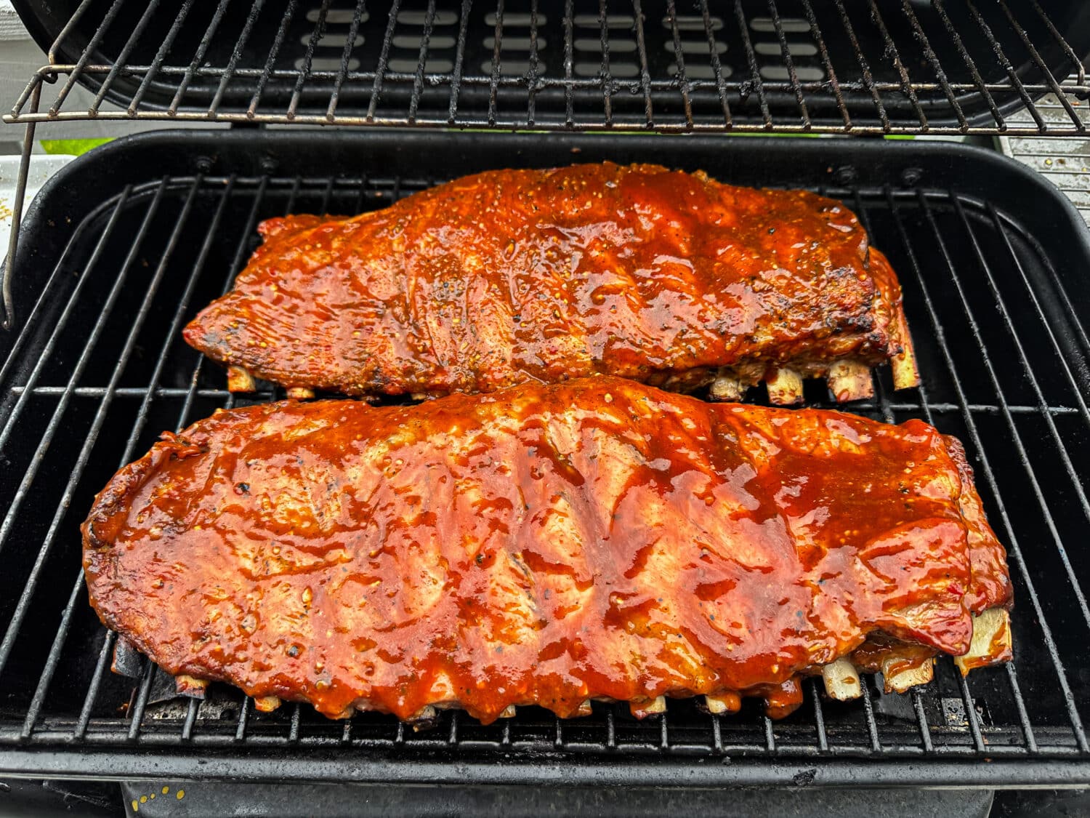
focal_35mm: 24
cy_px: 409
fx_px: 756
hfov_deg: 71.6
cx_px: 545
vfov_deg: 56.8
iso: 80
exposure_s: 1/570
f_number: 1.78
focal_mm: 6.86
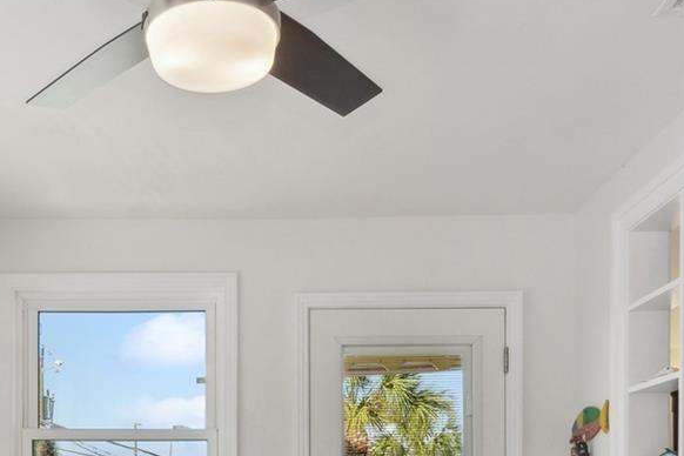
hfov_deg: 42.7
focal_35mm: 45
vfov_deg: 27.8
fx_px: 862
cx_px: 226
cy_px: 462
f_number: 8
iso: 200
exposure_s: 1/125
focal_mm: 11
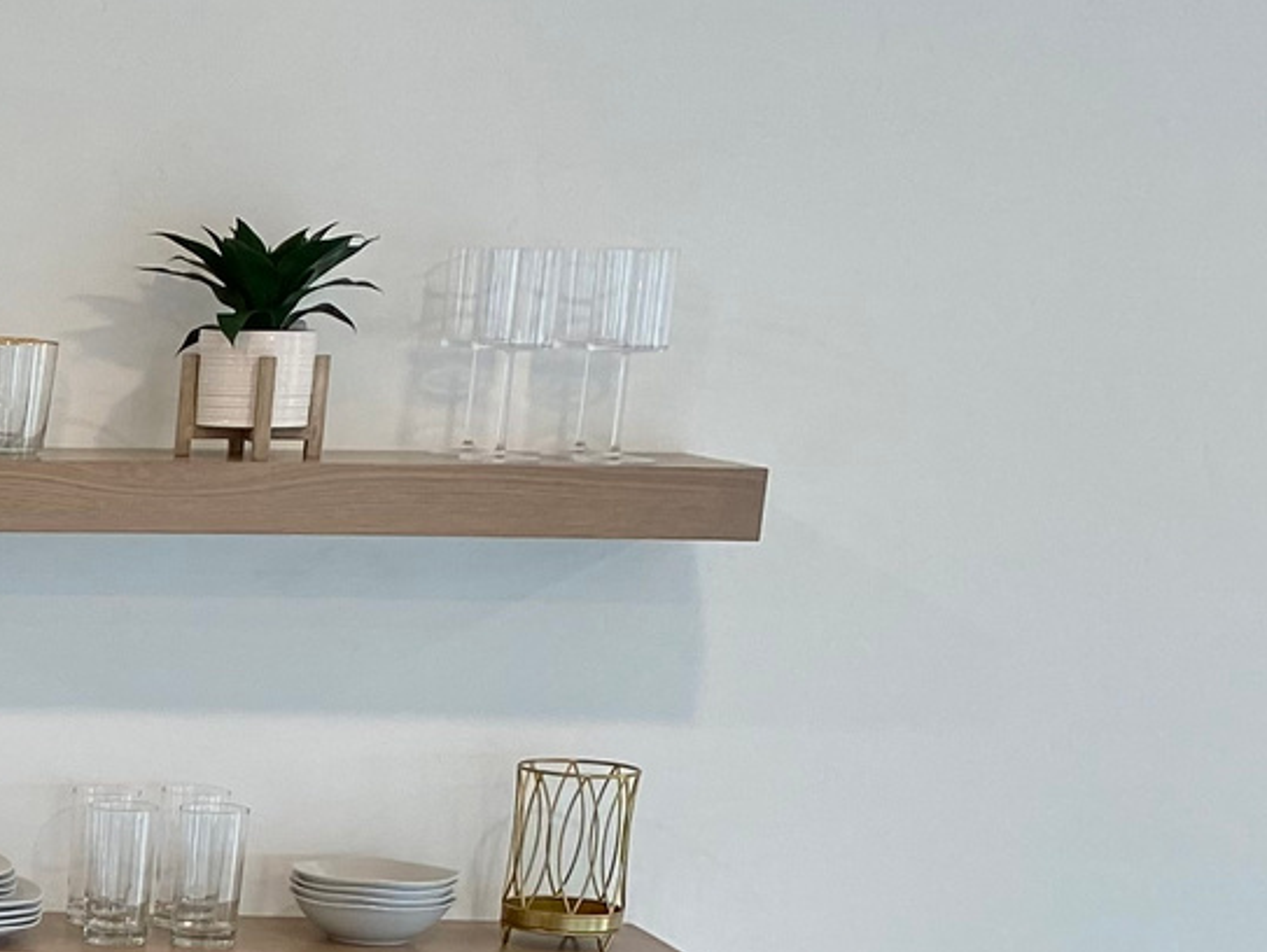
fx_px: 3589
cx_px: -931
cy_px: 1211
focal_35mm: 98
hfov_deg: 16.9
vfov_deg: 14.5
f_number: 1.8
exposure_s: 1/120
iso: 64
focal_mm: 4.25
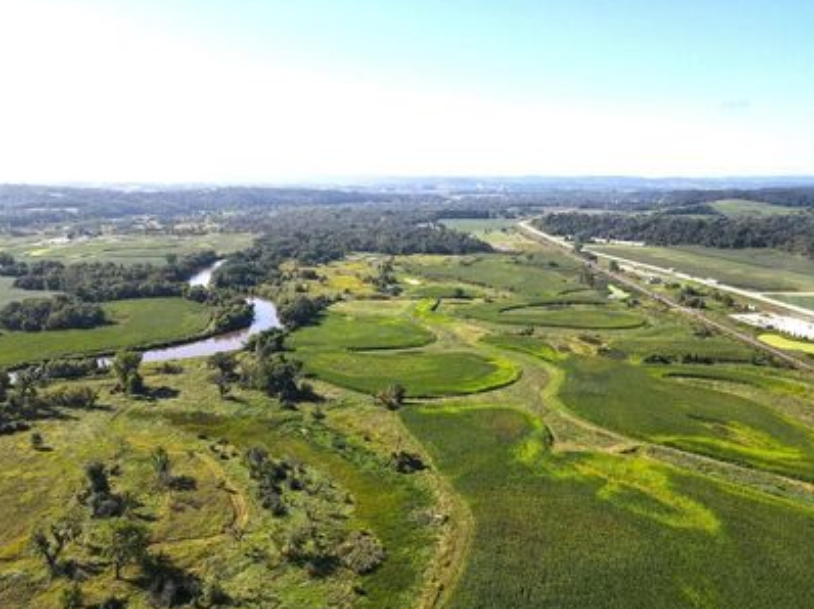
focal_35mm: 26
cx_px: 394
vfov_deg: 53.0
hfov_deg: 67.3
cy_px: 316
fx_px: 611
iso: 100
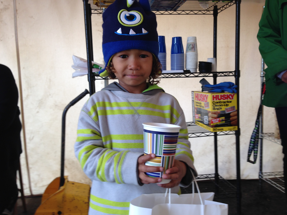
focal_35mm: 33
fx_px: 274
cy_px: 108
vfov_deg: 42.9
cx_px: 144
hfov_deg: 55.4
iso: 50
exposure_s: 1/60
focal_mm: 4.12
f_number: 2.4
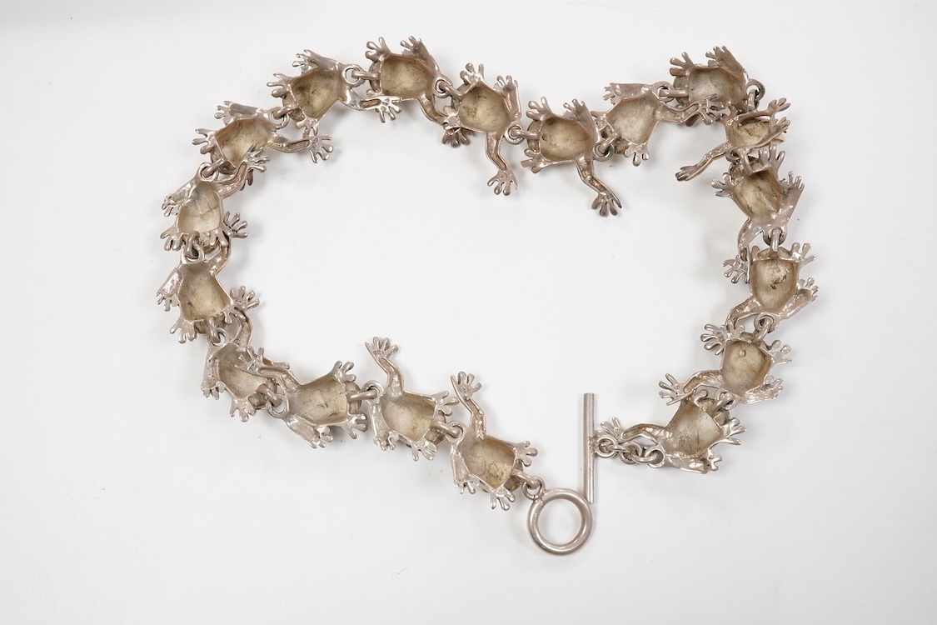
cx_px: 468
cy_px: 312
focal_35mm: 45
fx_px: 1171
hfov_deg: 43.6
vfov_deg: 29.9
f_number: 10
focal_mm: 30
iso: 2500
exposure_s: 1/200
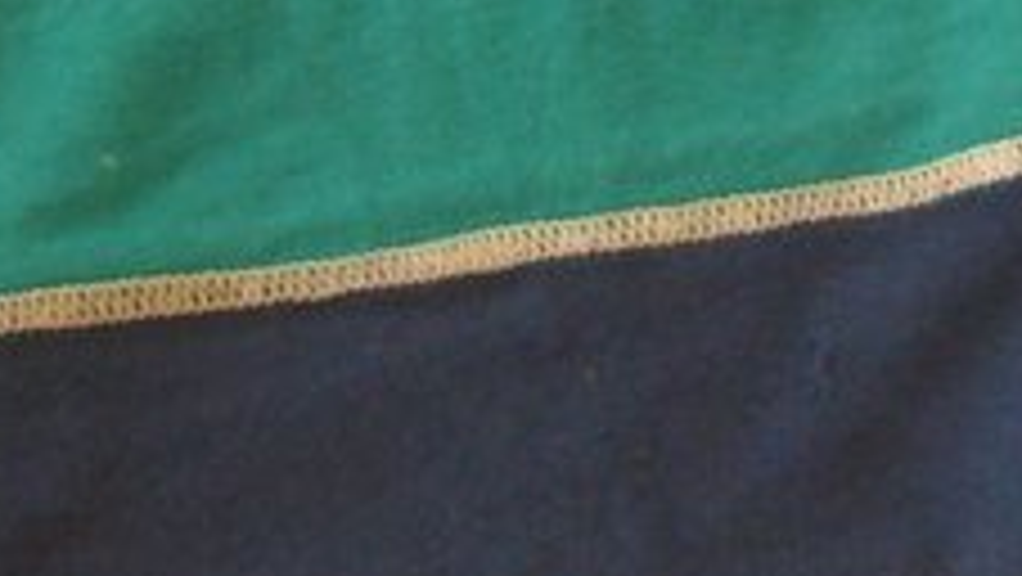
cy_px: -274
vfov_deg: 5.0
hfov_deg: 8.8
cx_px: 1006
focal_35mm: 243
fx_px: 6589
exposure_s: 1/50
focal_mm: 7.9
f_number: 2.8
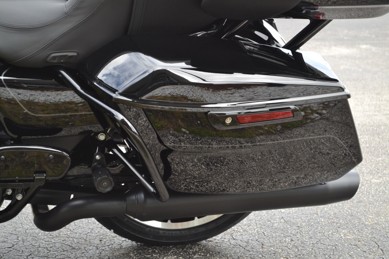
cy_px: 130
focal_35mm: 82
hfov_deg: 24.6
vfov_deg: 16.6
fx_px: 891
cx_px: 194
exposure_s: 1/125
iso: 180
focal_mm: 55
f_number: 5.6
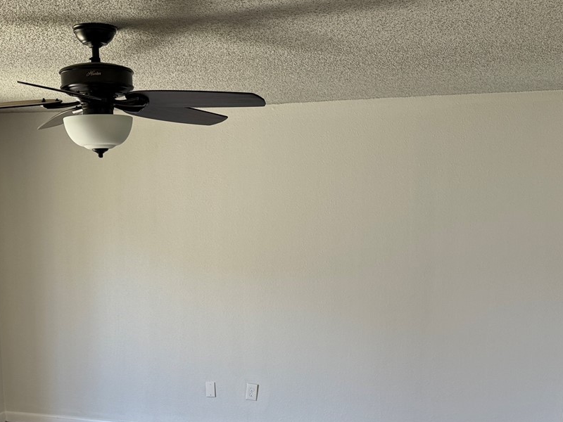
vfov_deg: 29.4
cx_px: 194
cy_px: 352
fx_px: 781
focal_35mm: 48
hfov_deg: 39.3
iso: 80
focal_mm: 6.76
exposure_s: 1/121
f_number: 1.78
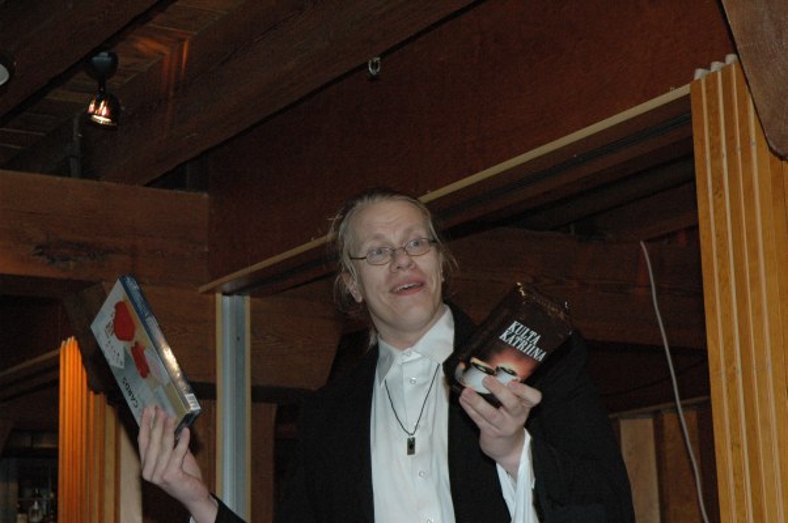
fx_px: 1804
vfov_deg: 16.5
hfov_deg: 24.6
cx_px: 394
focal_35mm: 82
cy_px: 262
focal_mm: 55
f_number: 7.1
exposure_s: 1/60
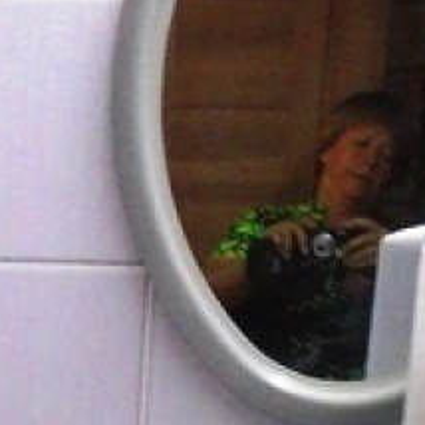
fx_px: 1875
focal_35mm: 135
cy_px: 867
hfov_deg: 12.5
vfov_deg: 11.6
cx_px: -125
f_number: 3.2
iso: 400
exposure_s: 1/60
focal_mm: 4.6
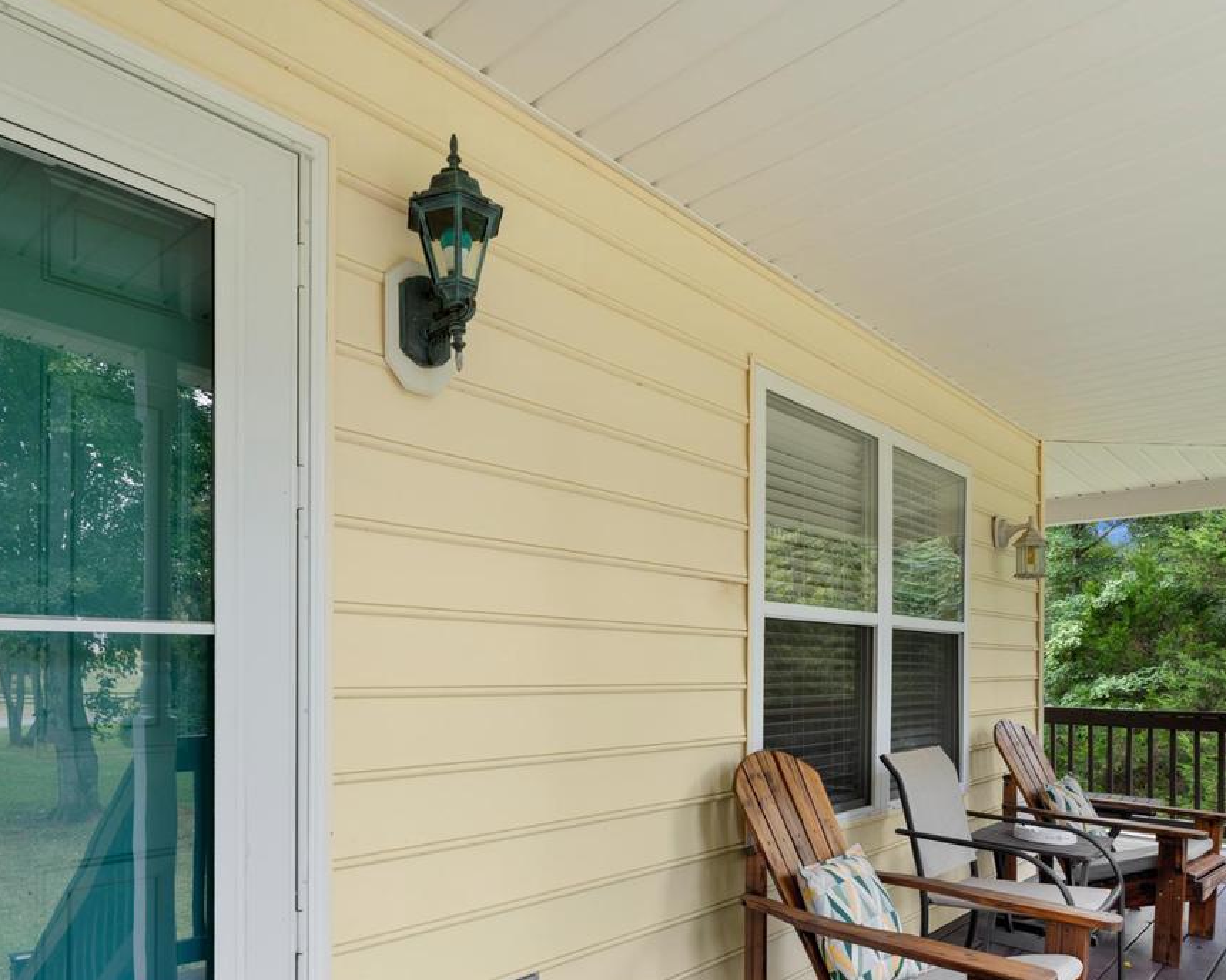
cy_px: 672
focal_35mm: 22
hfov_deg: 74.9
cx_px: 565
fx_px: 798
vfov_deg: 61.2
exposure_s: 1/25
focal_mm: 14
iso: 250
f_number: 9
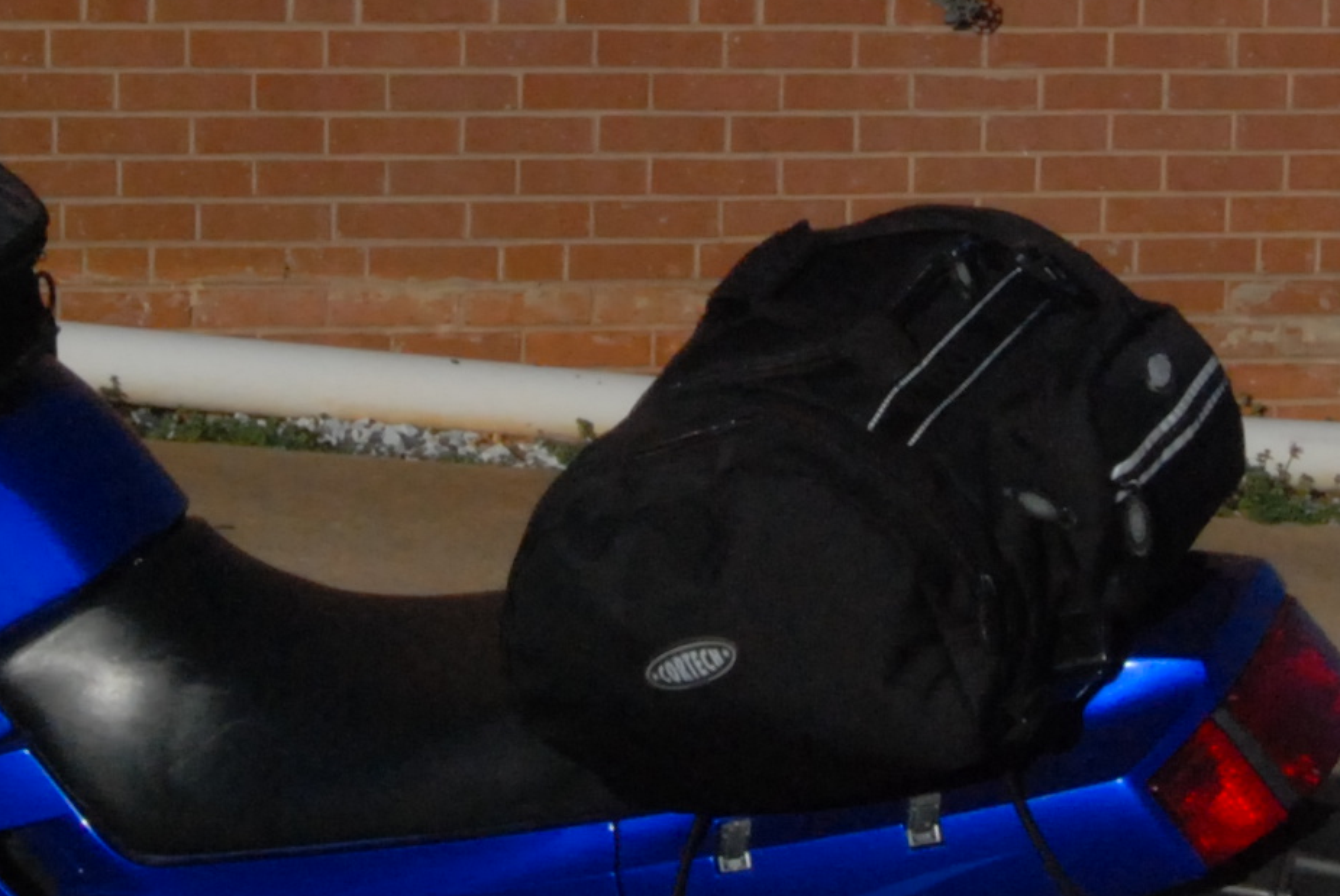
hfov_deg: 18.1
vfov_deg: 12.0
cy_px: -32
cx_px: 645
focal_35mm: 113
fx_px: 4211
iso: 800
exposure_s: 1/1250
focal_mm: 18
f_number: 18
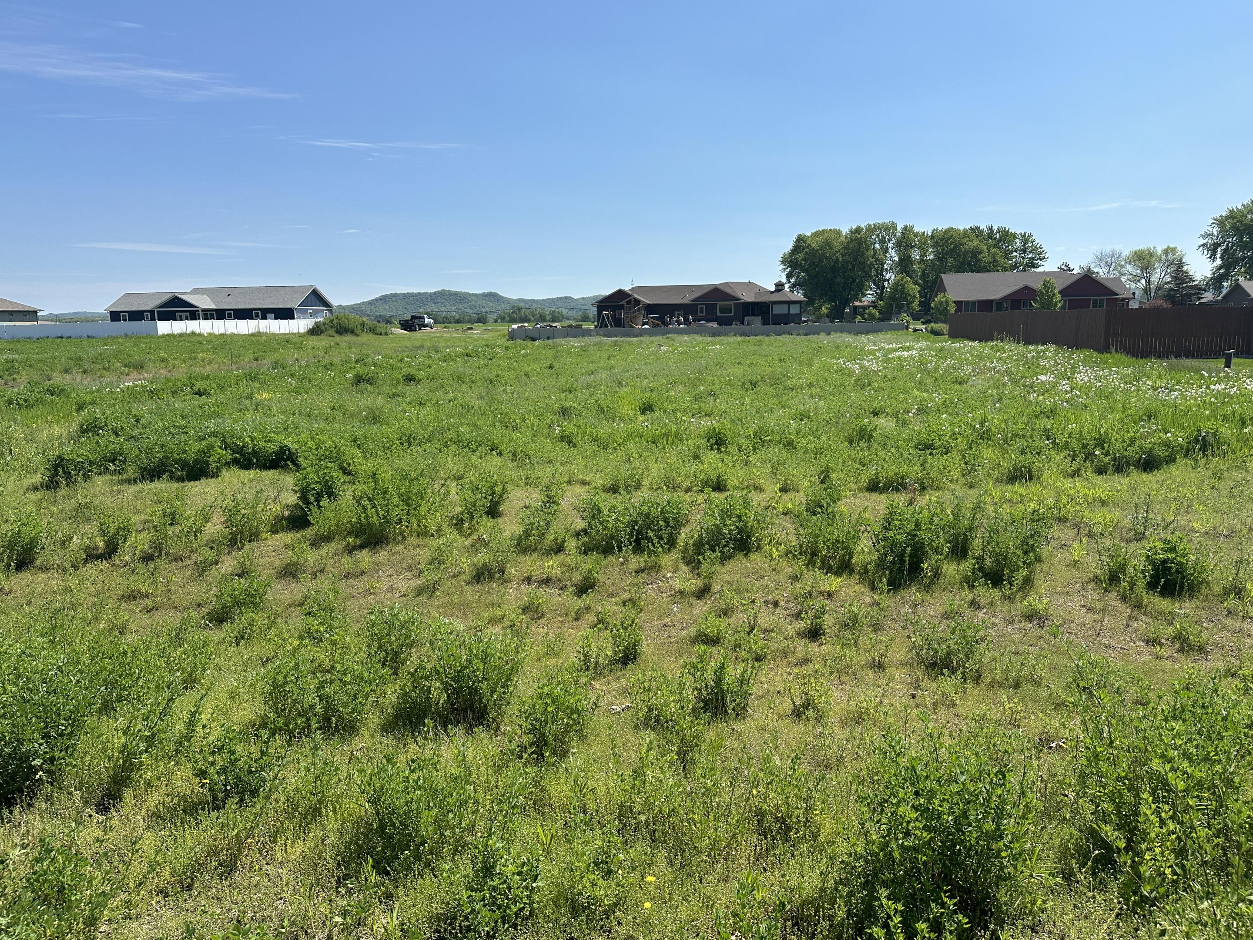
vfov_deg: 54.9
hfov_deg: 69.4
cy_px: 467
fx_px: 905
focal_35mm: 25
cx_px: 630
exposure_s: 1/5263
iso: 80
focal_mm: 6.86
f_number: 1.78
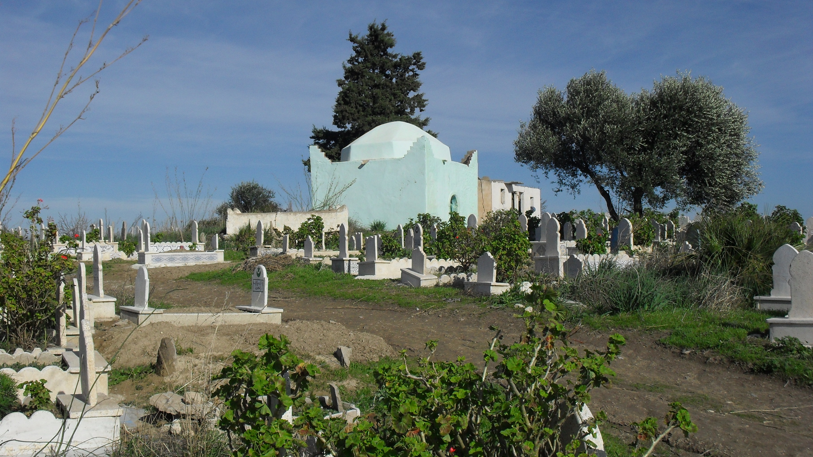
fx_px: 992
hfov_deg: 44.6
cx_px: 405
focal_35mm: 46
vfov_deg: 26.0
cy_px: 206
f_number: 9.2
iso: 100
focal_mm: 7.5
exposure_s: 1/500
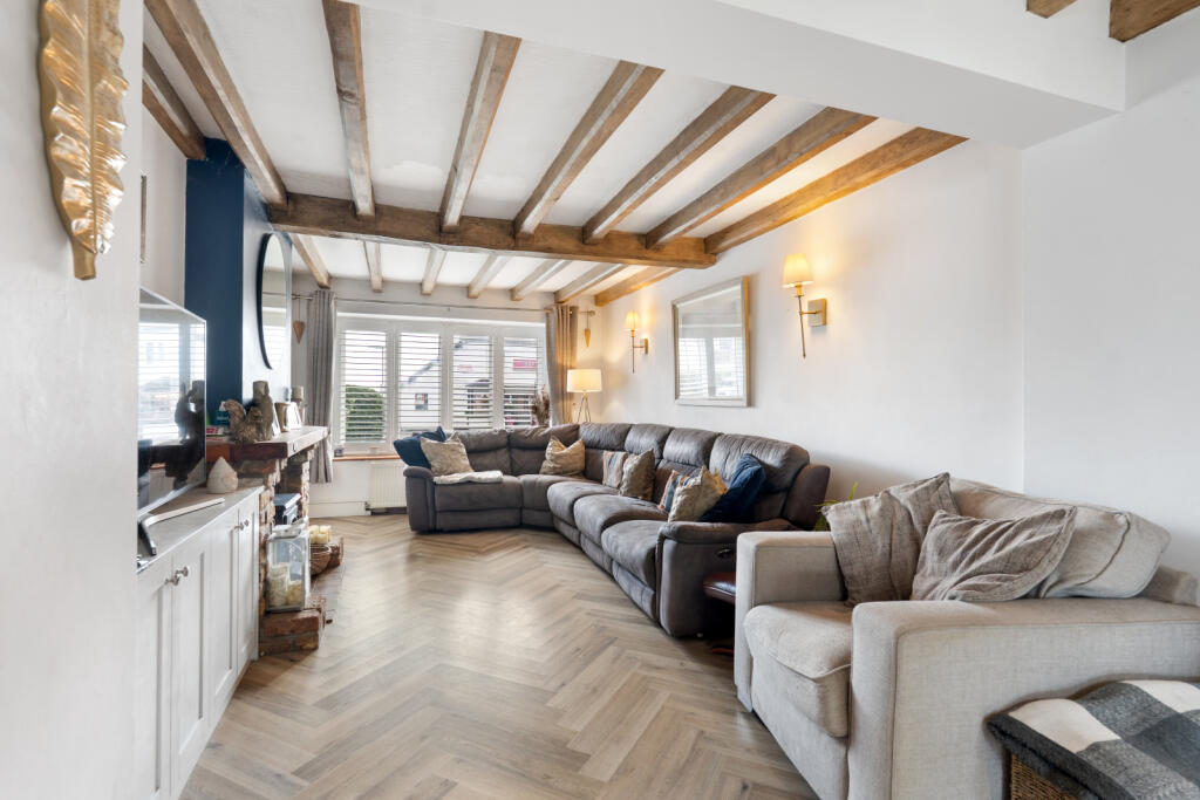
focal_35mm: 18
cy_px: 400
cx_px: 600
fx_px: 583
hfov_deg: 91.6
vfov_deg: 68.9
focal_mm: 17.5
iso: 320
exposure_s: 1.3
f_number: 6.3
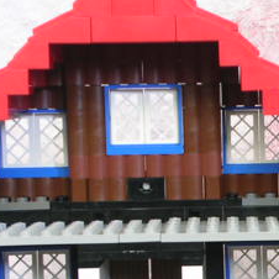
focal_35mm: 158
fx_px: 1441
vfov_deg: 11.0
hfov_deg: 10.9
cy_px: 254
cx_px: 320
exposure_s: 1/3.4
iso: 148
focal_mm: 9.6
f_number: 3.5
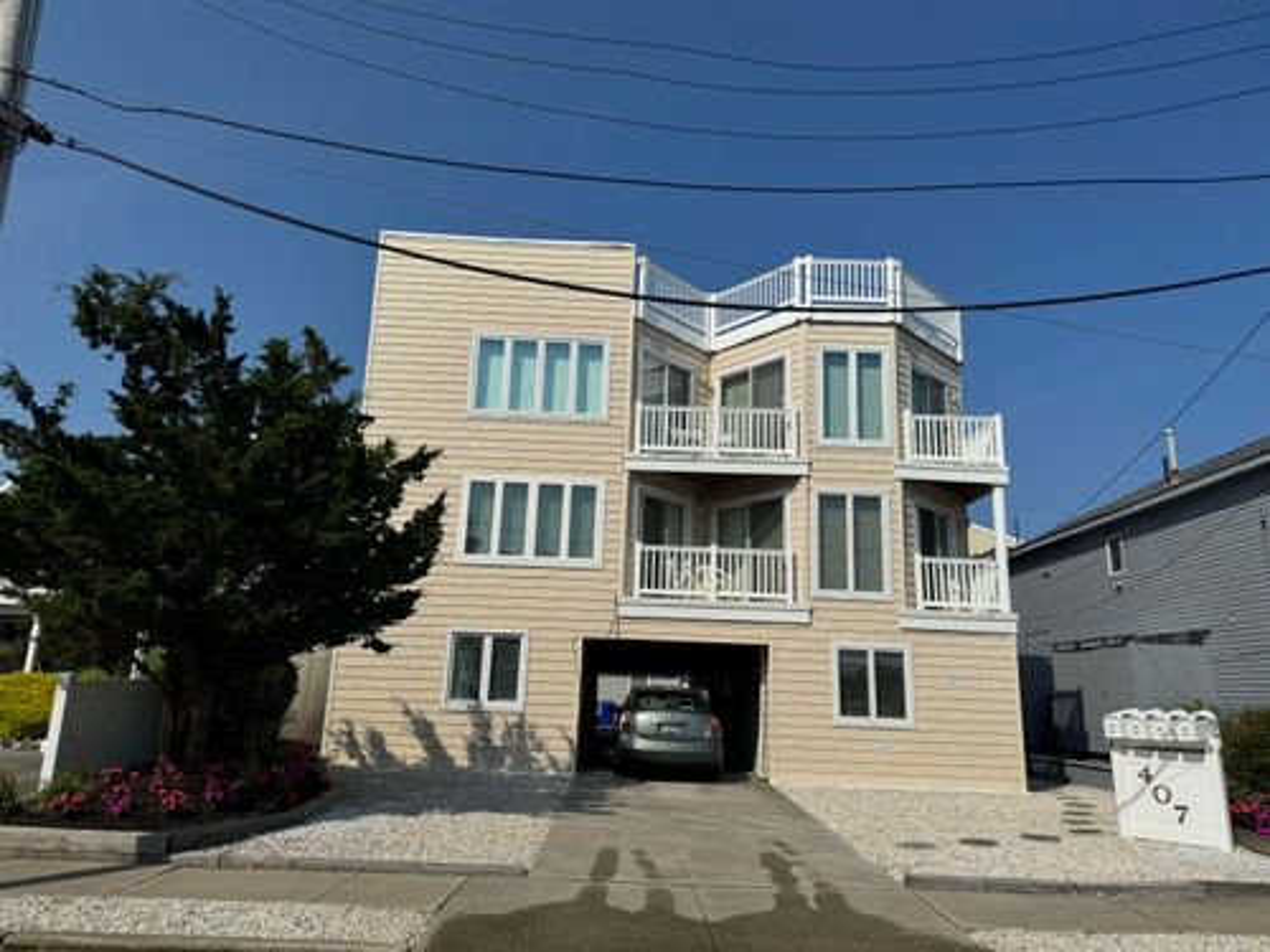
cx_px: 635
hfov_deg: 71.6
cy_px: 476
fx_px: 881
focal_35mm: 24
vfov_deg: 56.8
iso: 80
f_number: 1.78
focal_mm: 6.76
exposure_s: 1/12346
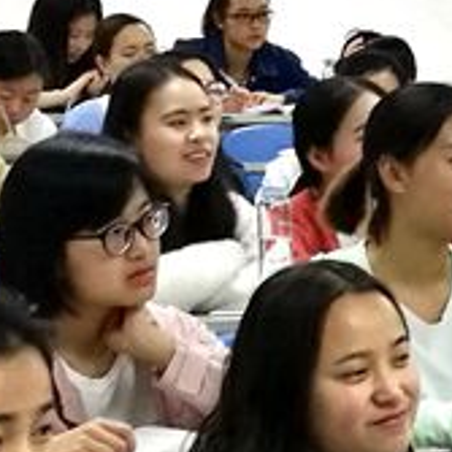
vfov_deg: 10.5
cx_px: 438
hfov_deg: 10.5
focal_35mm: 166
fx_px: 2452
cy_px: 130
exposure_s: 1/30
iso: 400
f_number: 2.2
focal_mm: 4.5
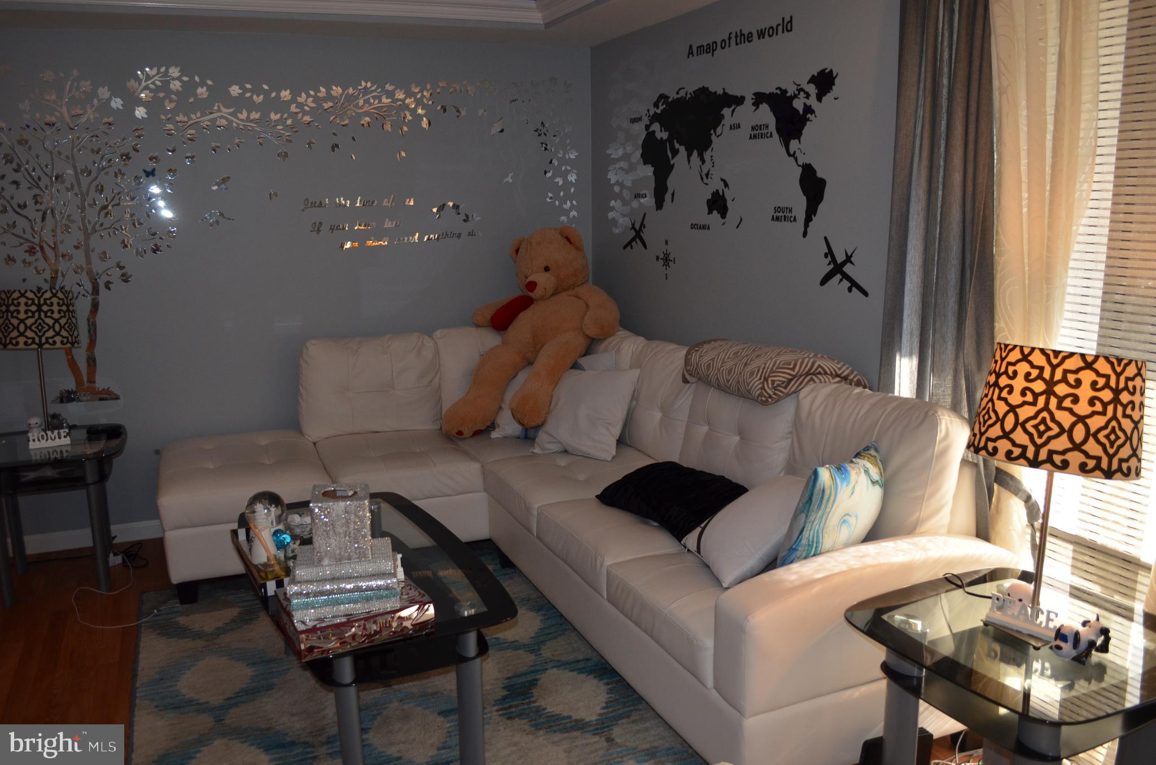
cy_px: 382
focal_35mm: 30
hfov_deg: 62.0
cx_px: 578
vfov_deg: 43.4
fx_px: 961
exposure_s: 1/125
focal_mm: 20
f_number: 3.8
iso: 400
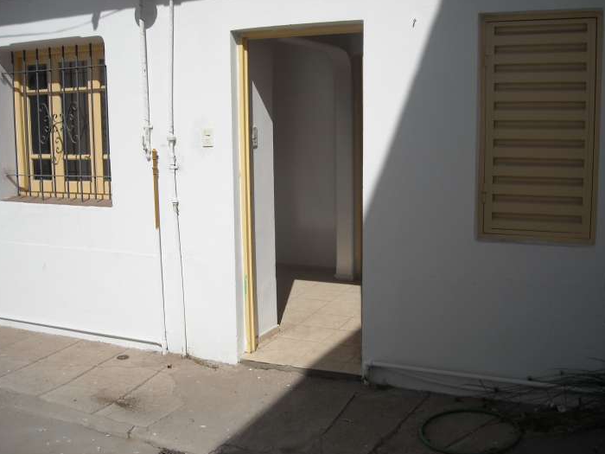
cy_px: 228
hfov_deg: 46.8
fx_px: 699
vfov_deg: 36.0
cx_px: 305
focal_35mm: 40
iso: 64
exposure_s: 1/620
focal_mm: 5.7
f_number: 5.6
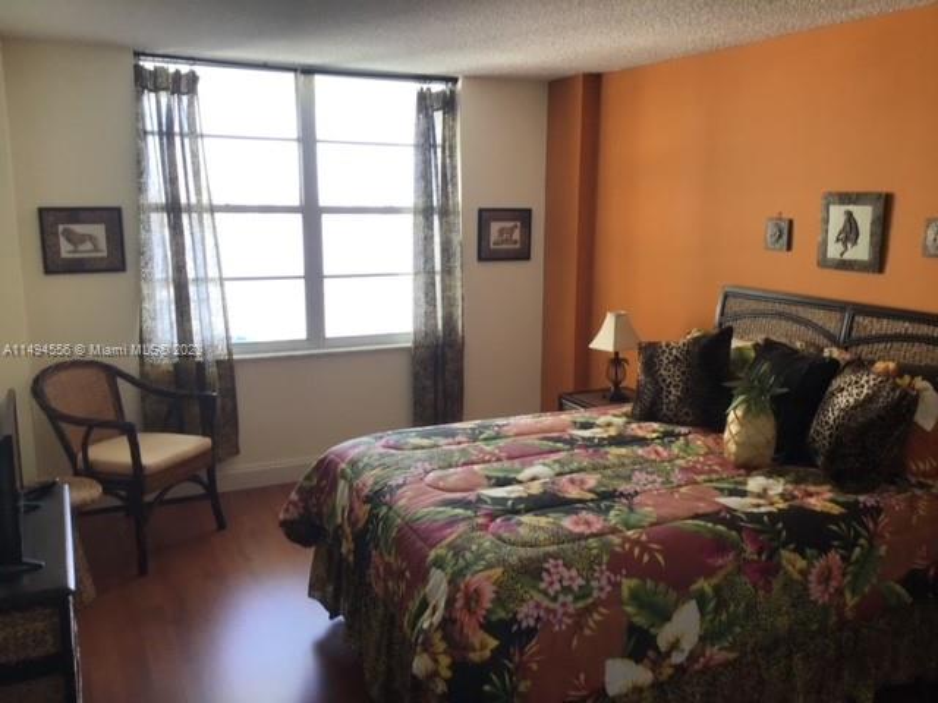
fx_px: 840
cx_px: 469
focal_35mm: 31
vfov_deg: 45.4
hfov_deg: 58.4
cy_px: 352
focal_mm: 3.3
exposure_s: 1/60
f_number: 2.4
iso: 32
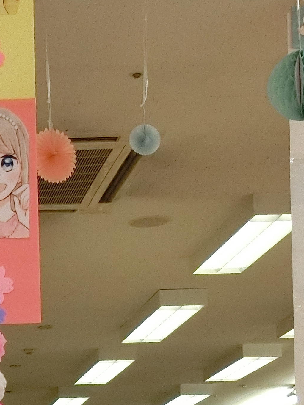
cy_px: 519
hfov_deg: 12.1
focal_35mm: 115
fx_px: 1346
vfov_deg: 16.2
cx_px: -192
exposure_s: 1/125
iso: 400
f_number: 3.9
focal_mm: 6
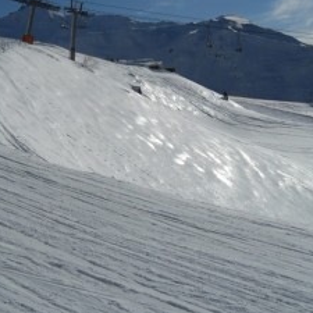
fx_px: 675
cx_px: 82
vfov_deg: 25.9
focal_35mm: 66
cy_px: 95
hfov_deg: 25.8
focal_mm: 6.3
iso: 80
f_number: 8.2
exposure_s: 1/1000
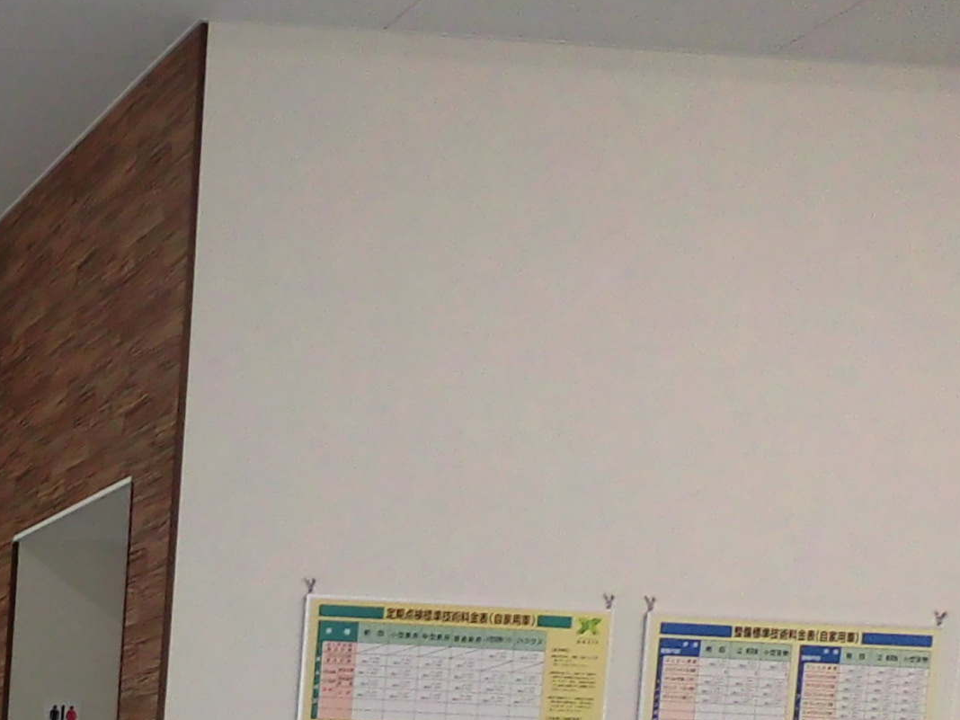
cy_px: 1211
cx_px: -641
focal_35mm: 82
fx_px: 2274
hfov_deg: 19.4
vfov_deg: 15.9
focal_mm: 4.3
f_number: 3.1
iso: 100
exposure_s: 1/80
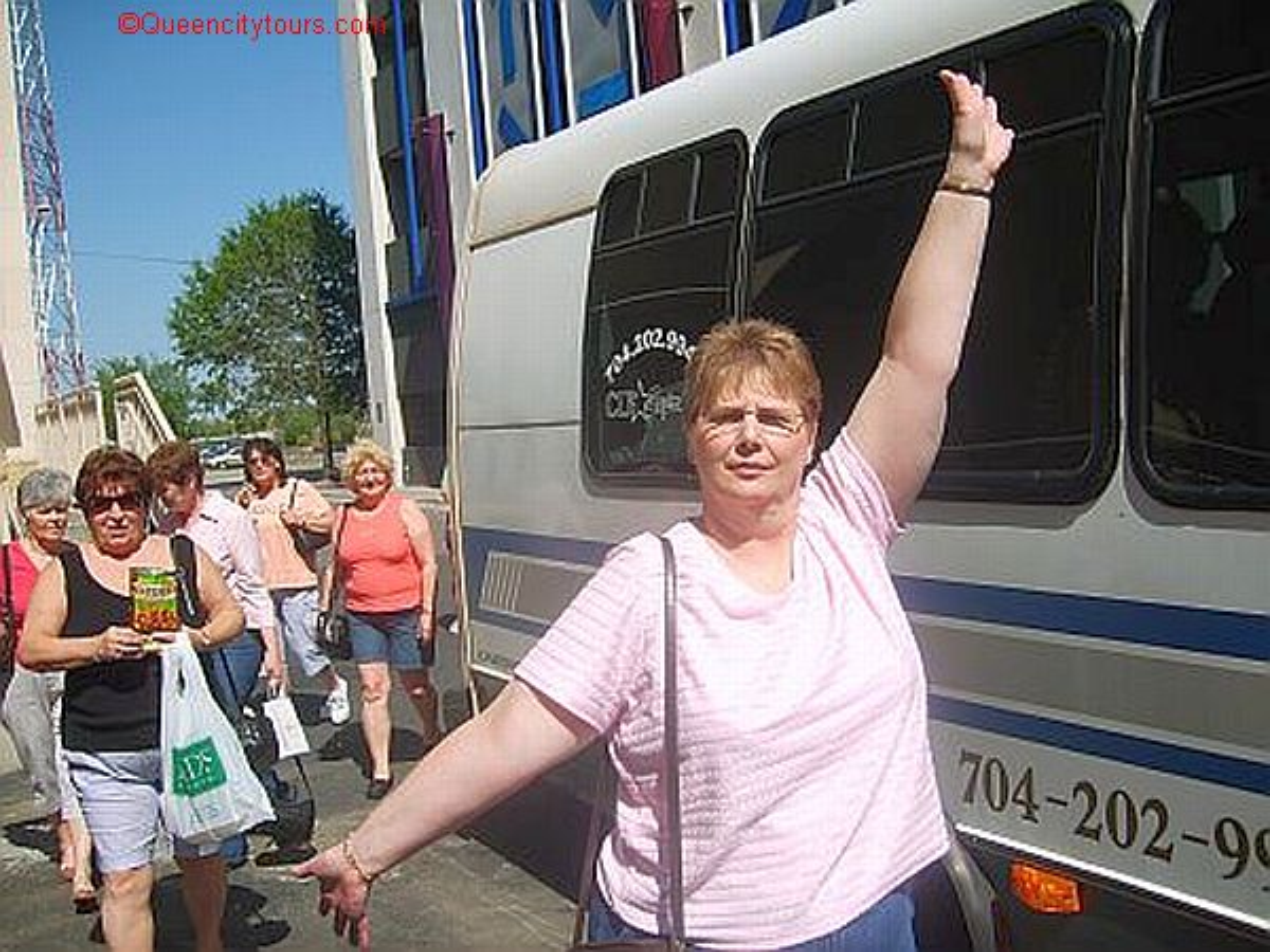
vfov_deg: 40.7
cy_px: 476
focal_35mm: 35
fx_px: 1284
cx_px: 635
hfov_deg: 52.6
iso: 50
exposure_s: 1/180
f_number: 7.1
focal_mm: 5.8
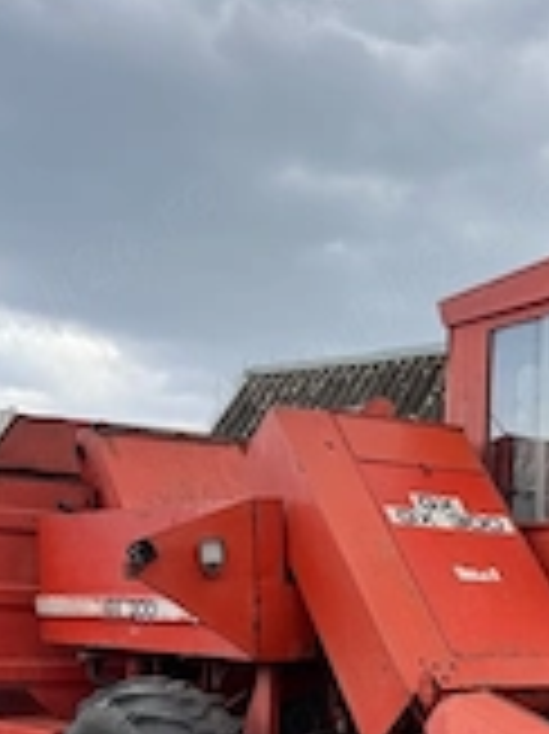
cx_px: 513
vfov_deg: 30.9
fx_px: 1249
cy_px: 689
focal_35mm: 59
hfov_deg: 24.0
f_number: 1.78
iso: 80
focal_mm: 6.76
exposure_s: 1/1018
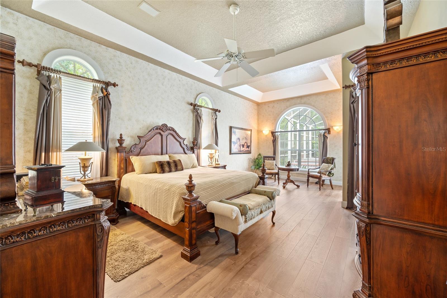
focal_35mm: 14
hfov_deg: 104.2
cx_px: 224
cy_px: 149
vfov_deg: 81.2
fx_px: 174
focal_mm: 14
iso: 250
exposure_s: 1
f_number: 6.3
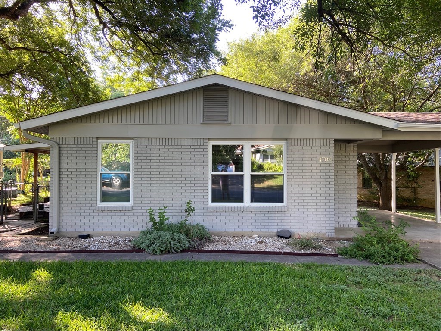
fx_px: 331
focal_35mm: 26
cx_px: 220
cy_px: 166
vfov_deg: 53.1
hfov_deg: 67.3
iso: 50
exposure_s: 1/122
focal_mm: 4.25
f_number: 1.8
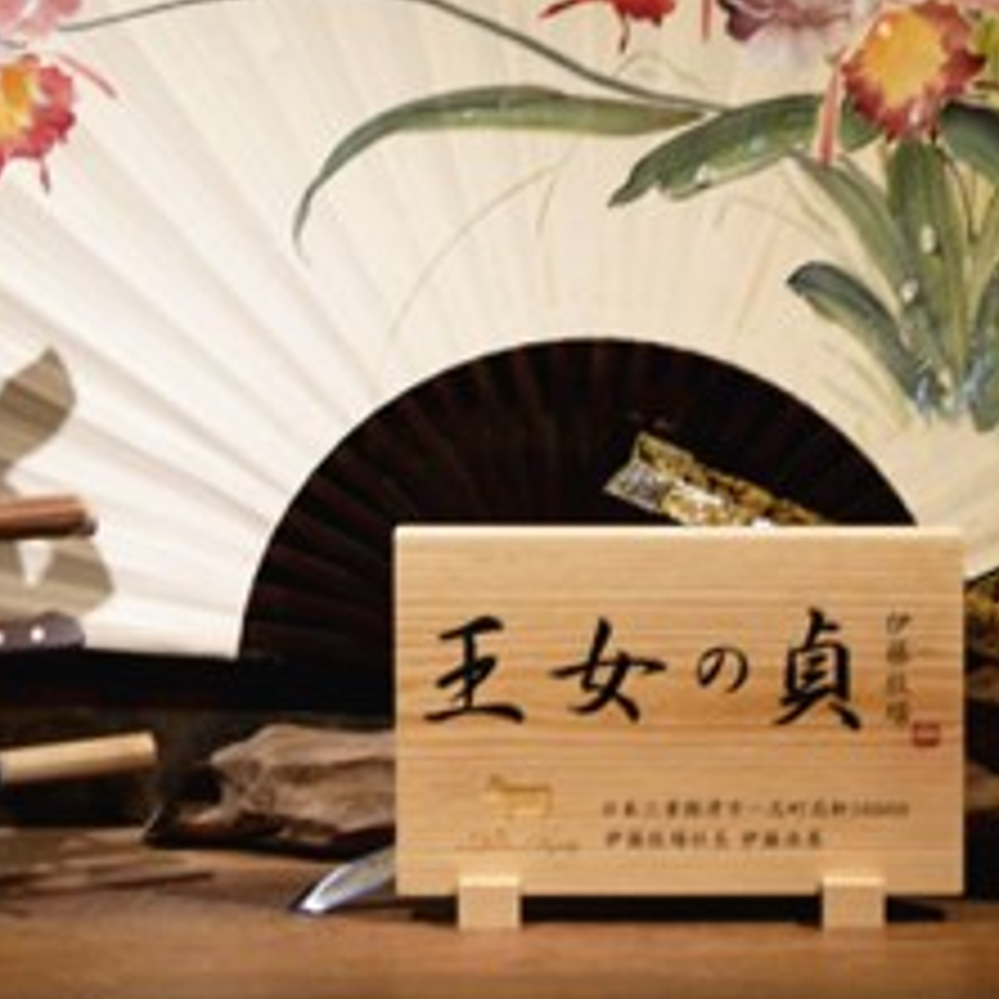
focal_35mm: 124
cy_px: 189
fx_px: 4049
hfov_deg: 14.1
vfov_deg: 14.0
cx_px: 580
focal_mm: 26
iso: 400
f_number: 4.2
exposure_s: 1/30
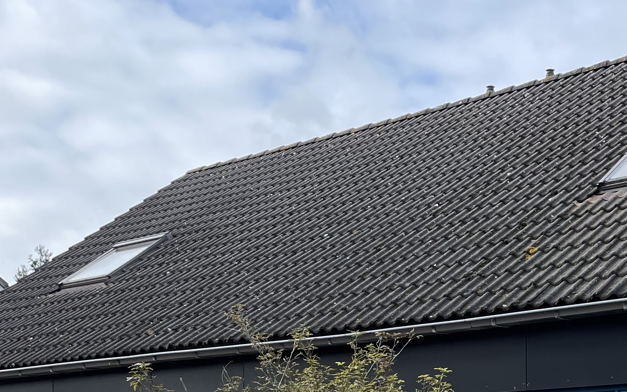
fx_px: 1110
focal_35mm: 65
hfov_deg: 30.6
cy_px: 467
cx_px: 524
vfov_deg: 18.9
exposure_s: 1/875
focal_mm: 4.2
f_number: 1.6
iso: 32
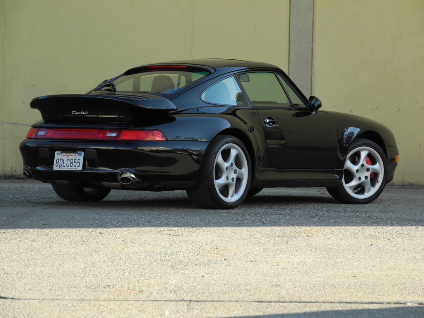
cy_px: 159
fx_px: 1654
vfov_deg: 11.0
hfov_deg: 14.6
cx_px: 212
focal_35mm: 135
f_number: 5
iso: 100
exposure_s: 1/163
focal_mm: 28.9
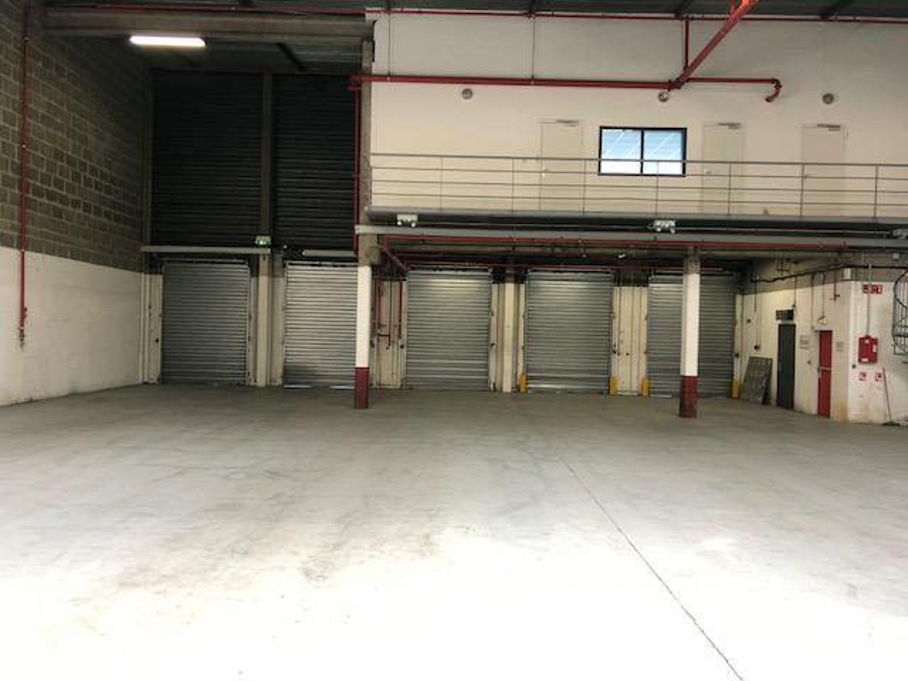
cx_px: 454
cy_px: 340
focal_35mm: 28
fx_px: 734
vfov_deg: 49.7
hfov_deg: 63.4
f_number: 1.8
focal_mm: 4
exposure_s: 1/20
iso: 40
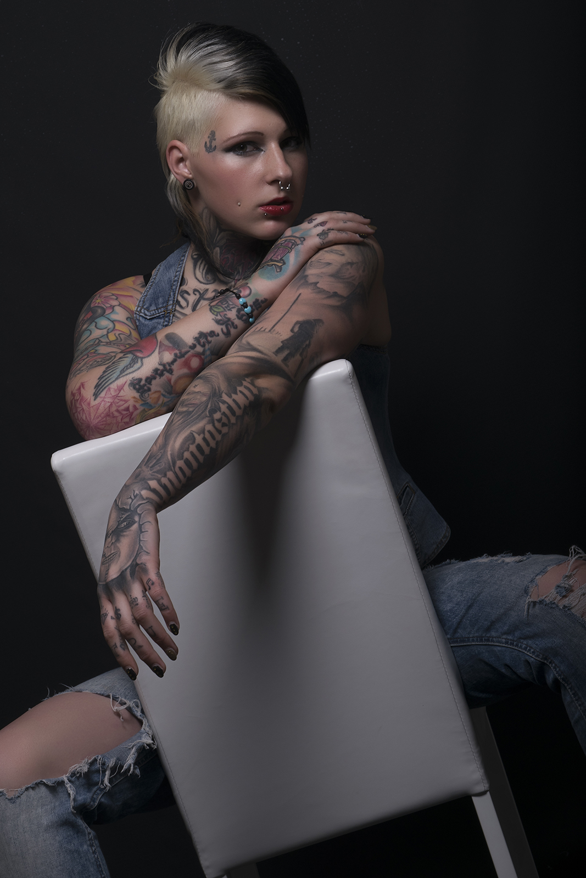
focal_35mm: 82
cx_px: 293
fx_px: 2014
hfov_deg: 16.6
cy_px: 439
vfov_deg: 24.6
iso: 100
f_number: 16
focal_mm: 55
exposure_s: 1/200
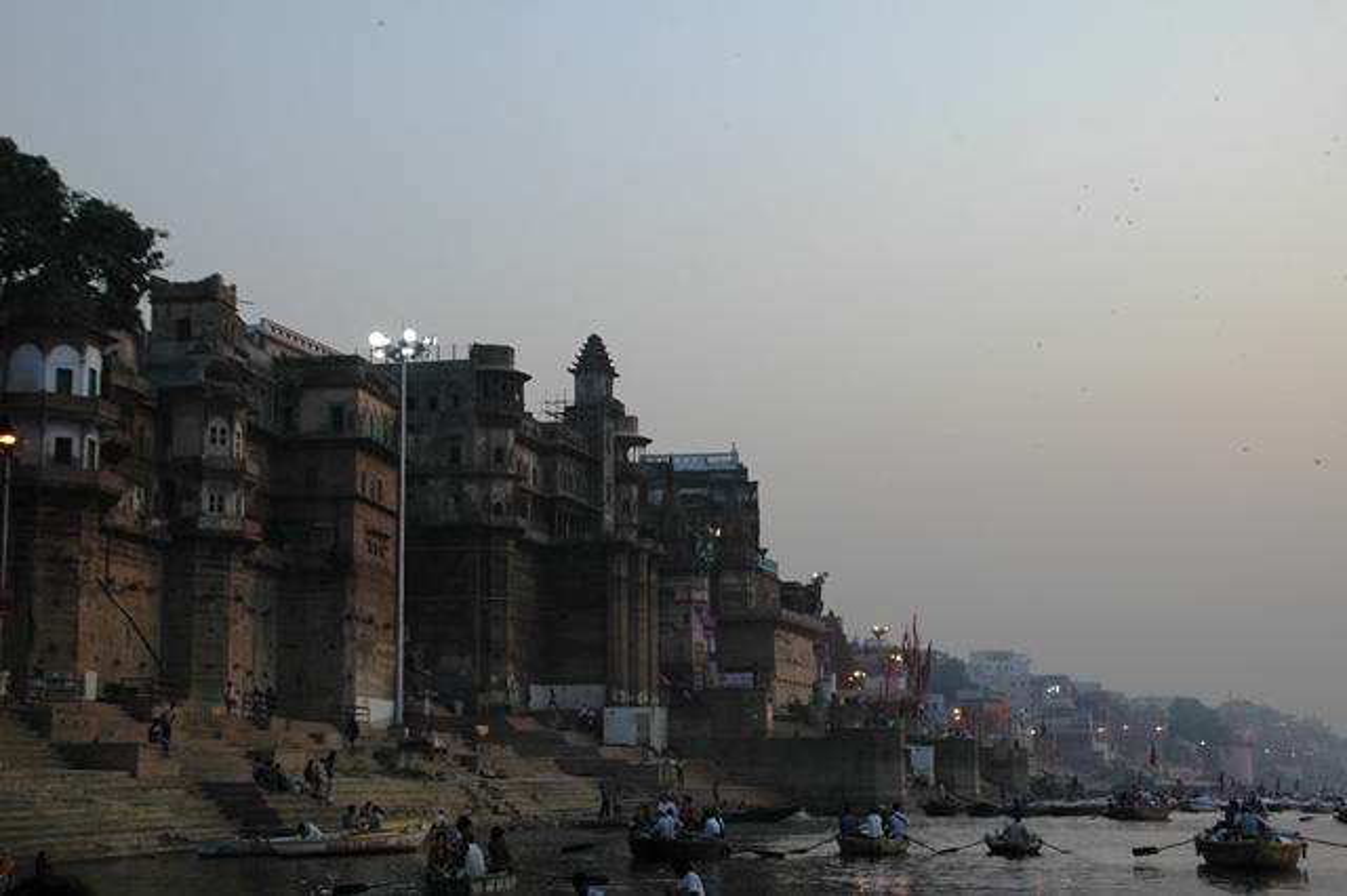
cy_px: 448
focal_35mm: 57
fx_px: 2132
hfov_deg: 35.1
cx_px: 674
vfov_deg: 23.8
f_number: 9
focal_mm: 38
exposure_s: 1/100
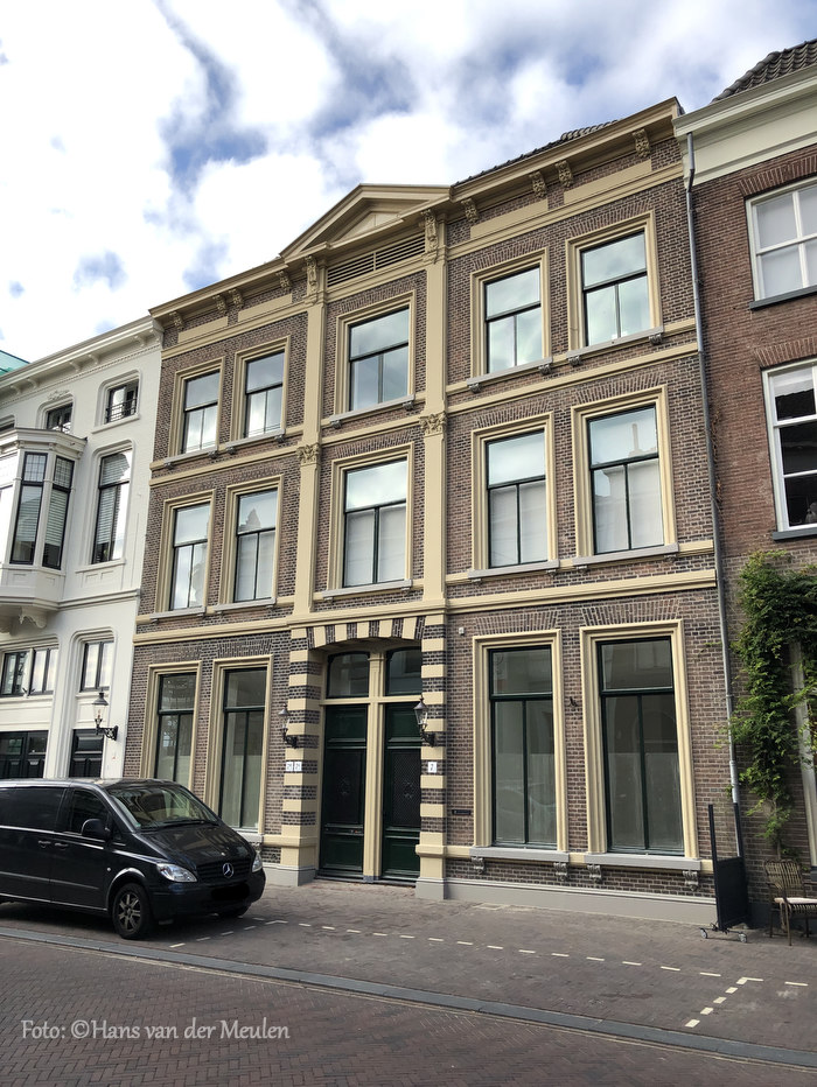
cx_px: 408
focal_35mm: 28
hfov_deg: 49.8
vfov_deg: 63.4
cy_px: 544
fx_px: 880
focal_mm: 3.99
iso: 20
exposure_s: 1/747
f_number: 1.8
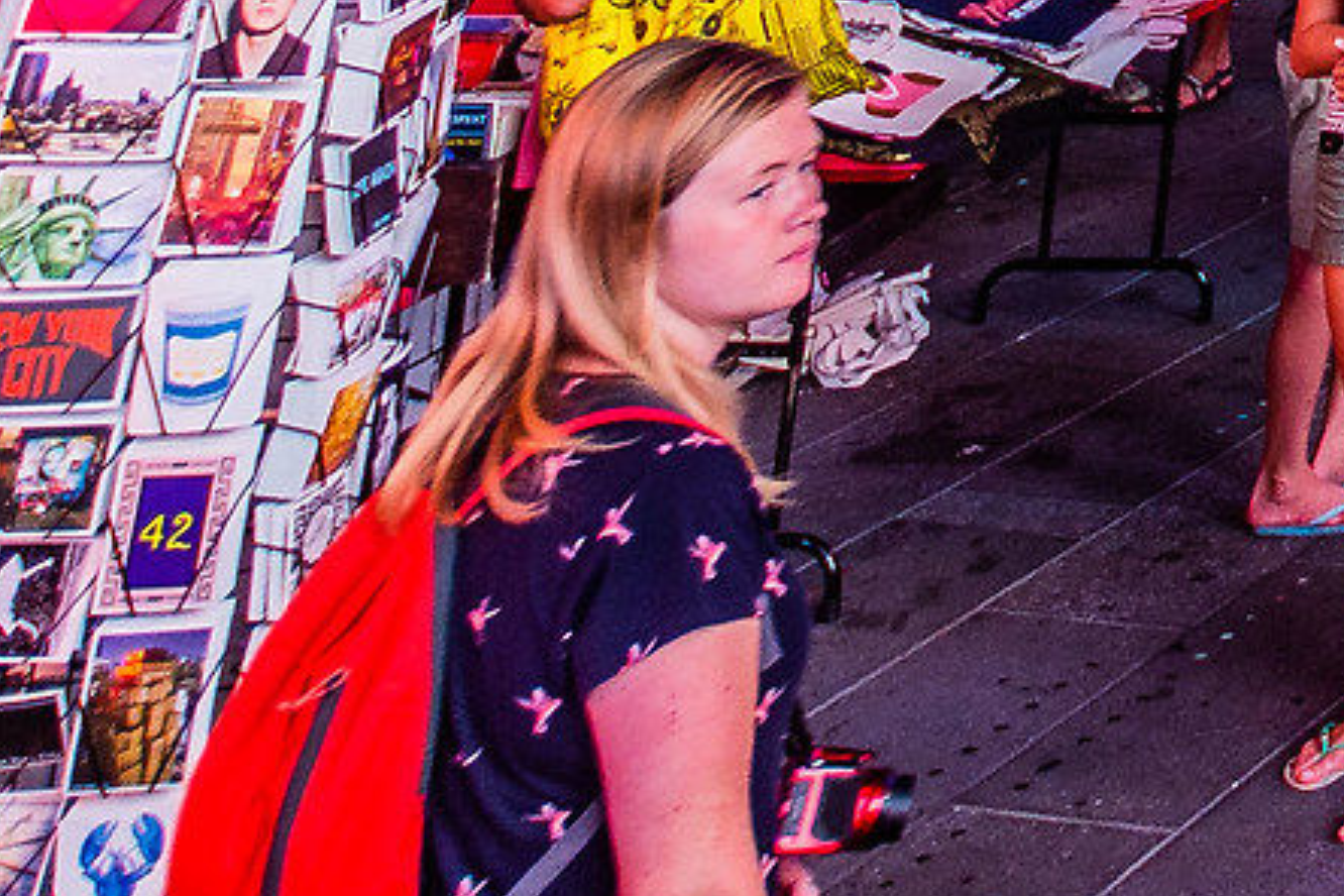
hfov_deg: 17.9
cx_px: 2649
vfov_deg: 12.6
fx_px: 3024
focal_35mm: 81
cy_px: -1341
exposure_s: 1/125
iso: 200
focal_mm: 10
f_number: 3.5
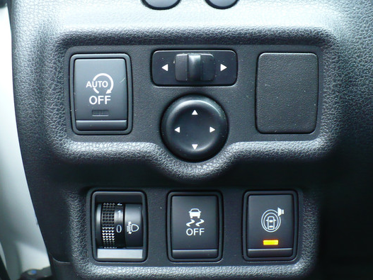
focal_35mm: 51
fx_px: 549
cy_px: 119
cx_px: 191
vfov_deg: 28.5
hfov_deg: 37.5
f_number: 2.8
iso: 200
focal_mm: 6.1
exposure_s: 1/15
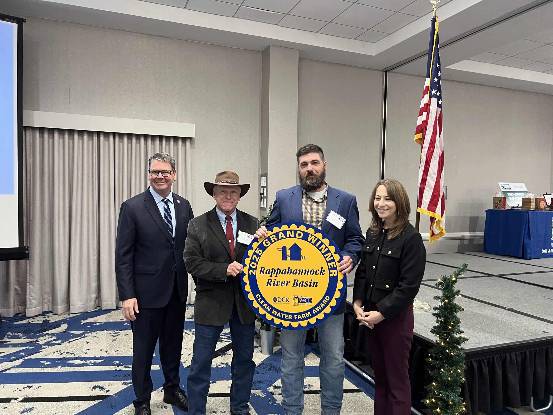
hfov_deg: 67.3
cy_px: 208
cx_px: 276
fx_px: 415
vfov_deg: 53.1
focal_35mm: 26
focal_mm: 5.7
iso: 320
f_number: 1.5
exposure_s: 1/60
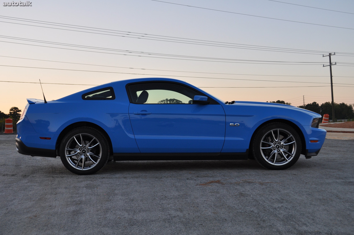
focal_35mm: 44
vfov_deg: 30.8
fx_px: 427
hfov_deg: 45.0
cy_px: 118
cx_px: 177
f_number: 5.6
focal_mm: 29
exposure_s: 1/125
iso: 280
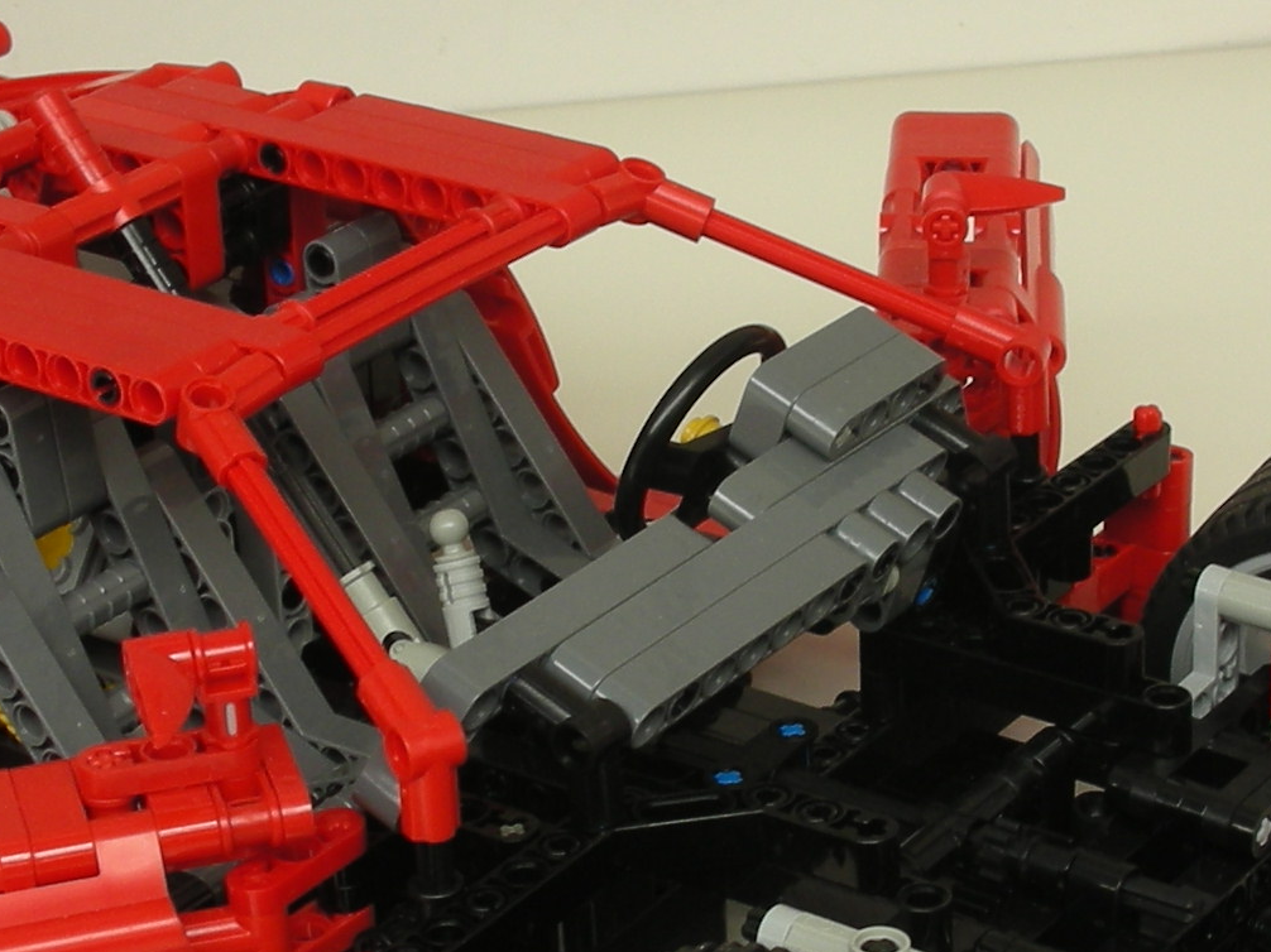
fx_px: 3597
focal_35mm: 98
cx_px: 672
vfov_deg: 15.1
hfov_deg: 20.0
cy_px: 545
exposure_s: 1/42.2
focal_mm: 5.8
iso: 50
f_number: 3
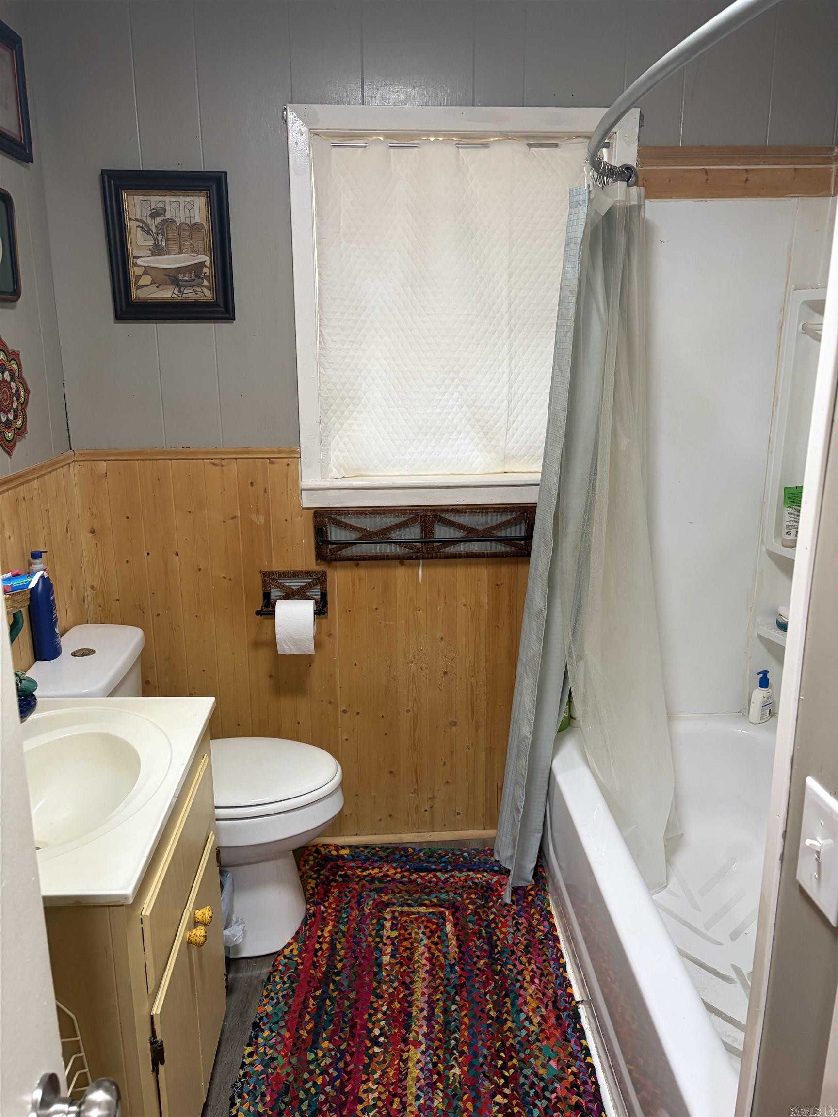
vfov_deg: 67.3
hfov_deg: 53.1
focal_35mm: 26
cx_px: 419
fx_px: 839
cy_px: 558
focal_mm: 5.96
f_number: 1.6
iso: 160
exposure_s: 1/60
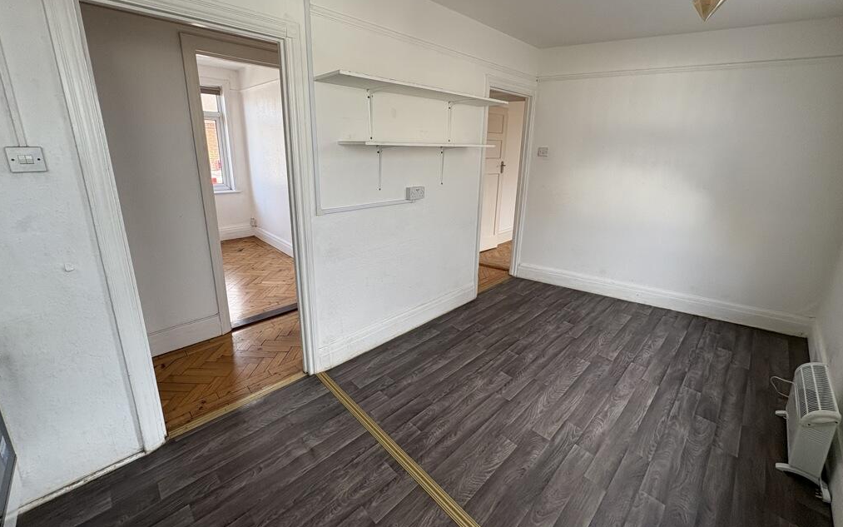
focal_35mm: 15
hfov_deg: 101.5
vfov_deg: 74.5
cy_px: 231
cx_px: 423
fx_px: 345
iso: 80
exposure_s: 1/99
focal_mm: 2.22
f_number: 2.2
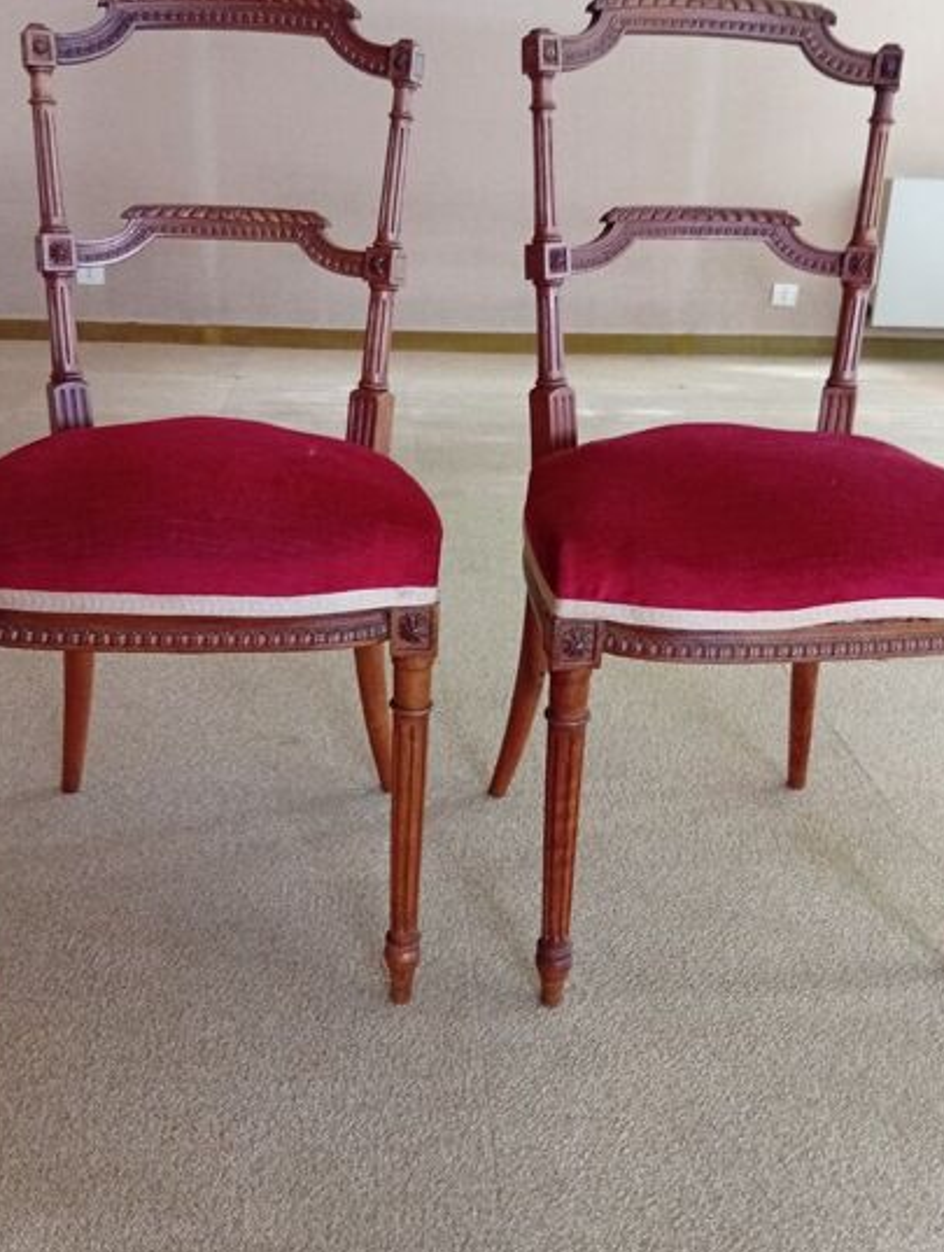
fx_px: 1159
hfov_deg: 44.3
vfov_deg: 56.6
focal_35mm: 32
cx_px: 459
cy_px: 554
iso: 480
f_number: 1.8
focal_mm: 3.84
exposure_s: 1/33.3
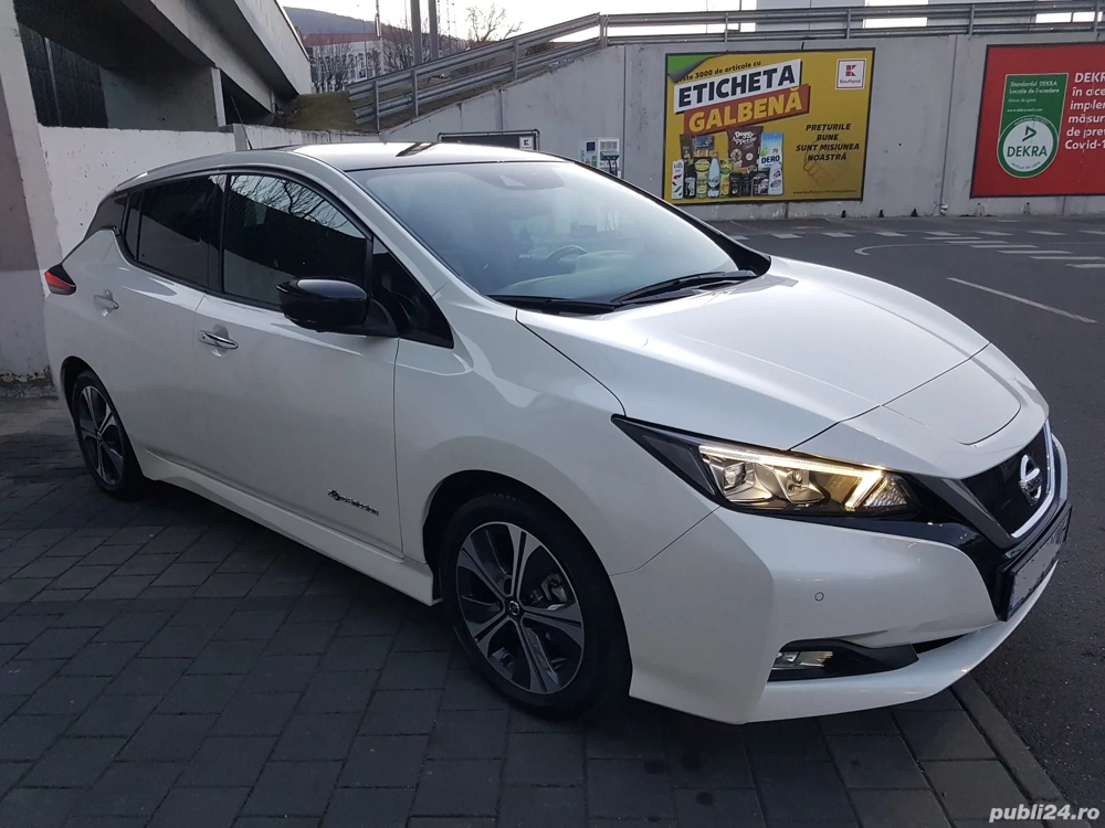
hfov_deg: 67.3
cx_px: 552
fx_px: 830
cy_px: 414
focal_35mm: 26
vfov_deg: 53.1
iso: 160
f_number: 1.7
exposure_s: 1/60
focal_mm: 4.2
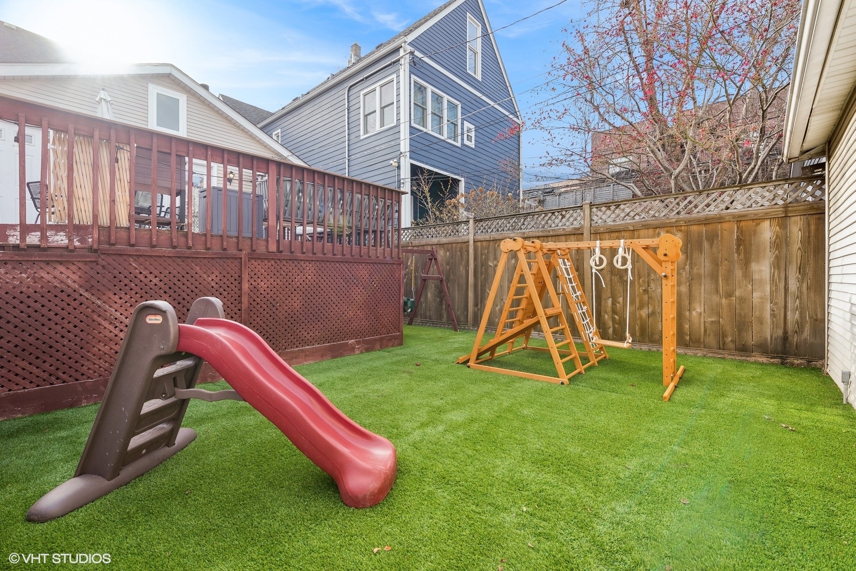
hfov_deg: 96.7
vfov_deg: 73.8
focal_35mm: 16
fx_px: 381
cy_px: 286
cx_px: 428
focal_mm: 16
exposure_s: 1/100
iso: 200
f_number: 8
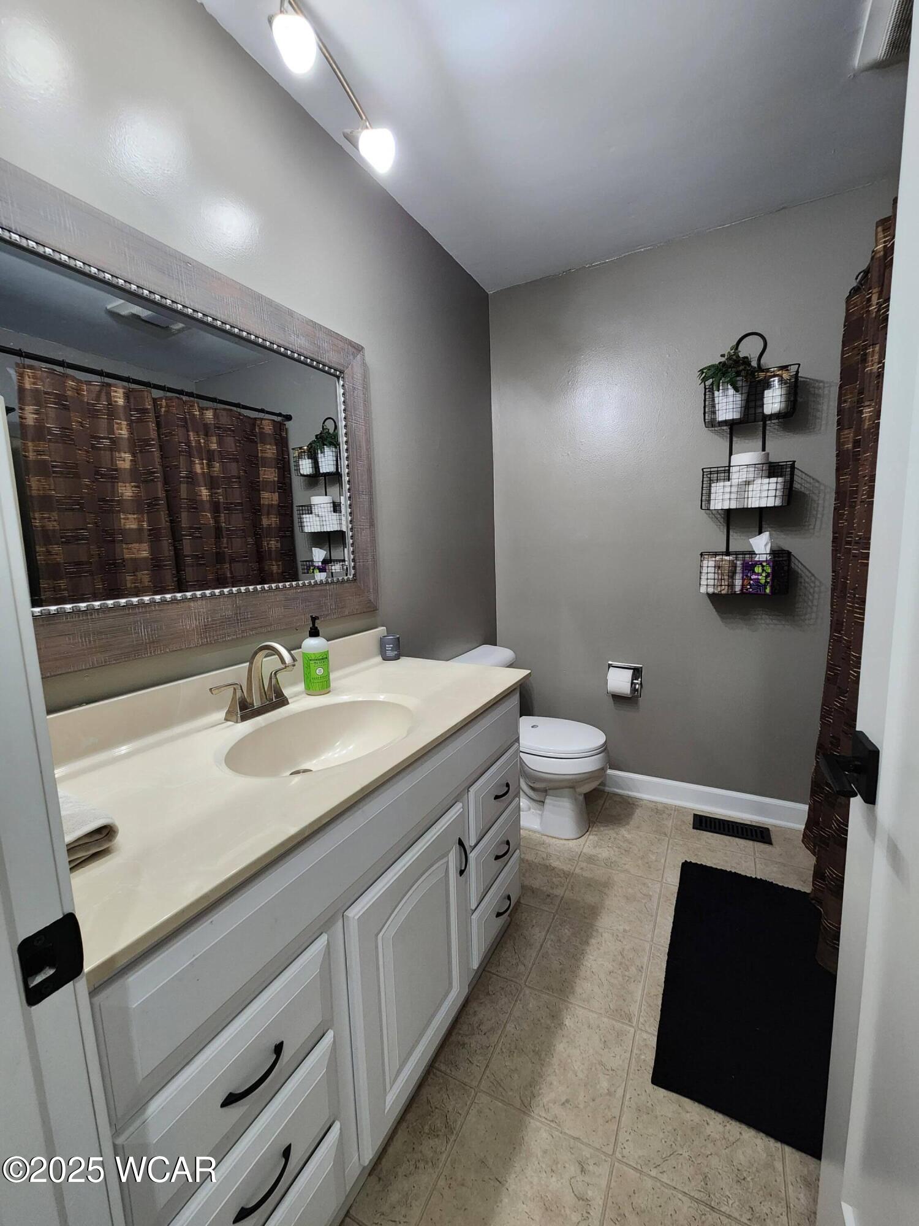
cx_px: 460
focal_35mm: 13
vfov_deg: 106.2
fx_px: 460
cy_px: 613
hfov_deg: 89.9
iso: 250
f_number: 2.2
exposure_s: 1/60
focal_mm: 2.2
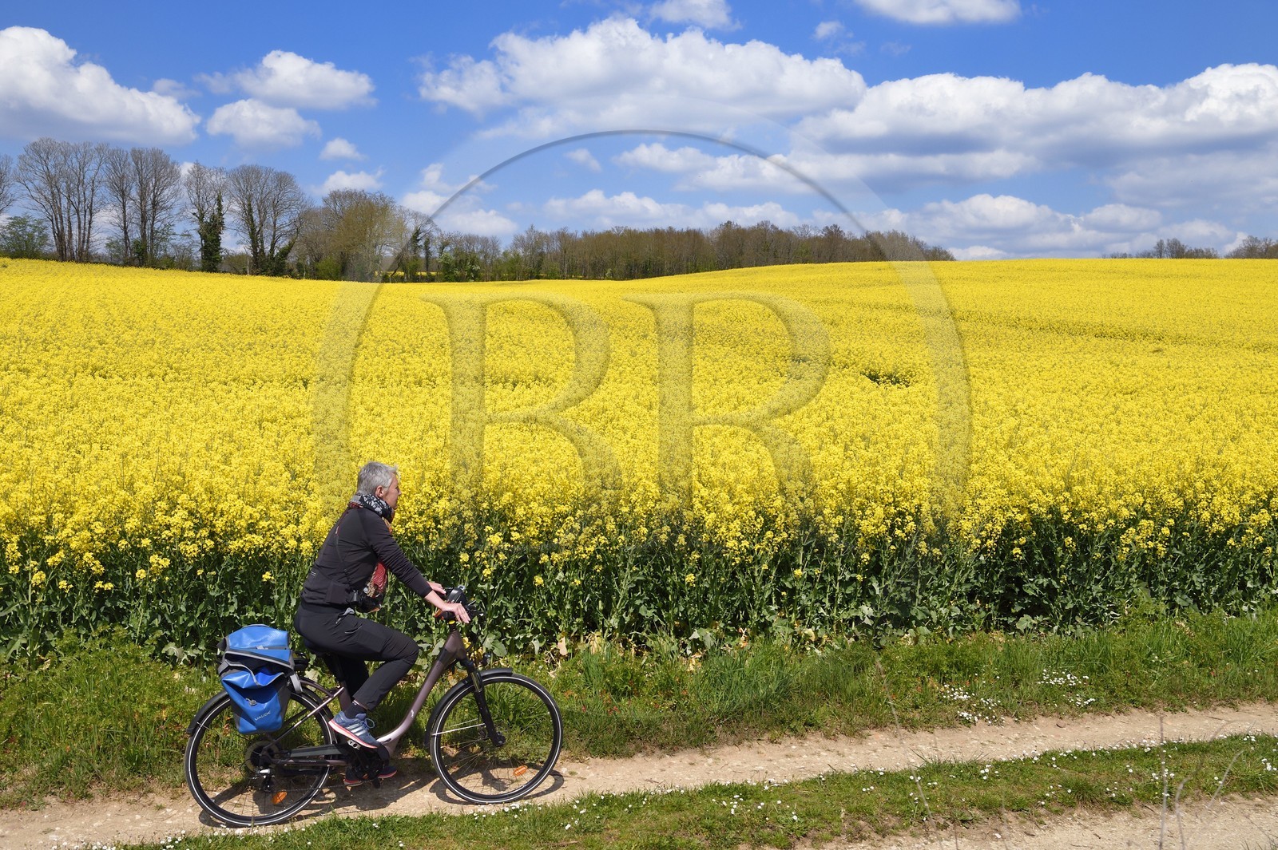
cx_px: 639
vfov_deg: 35.0
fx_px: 1348
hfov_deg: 50.7
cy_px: 425
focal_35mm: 38
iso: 200
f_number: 8
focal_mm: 38
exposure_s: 1/640
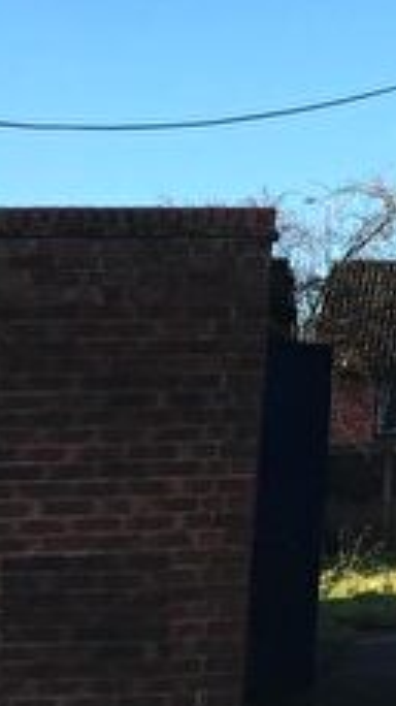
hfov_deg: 10.2
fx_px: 1813
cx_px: 1067
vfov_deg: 21.5
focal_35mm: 97
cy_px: 79
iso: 25
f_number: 2.2
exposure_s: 1/463
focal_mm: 4.15
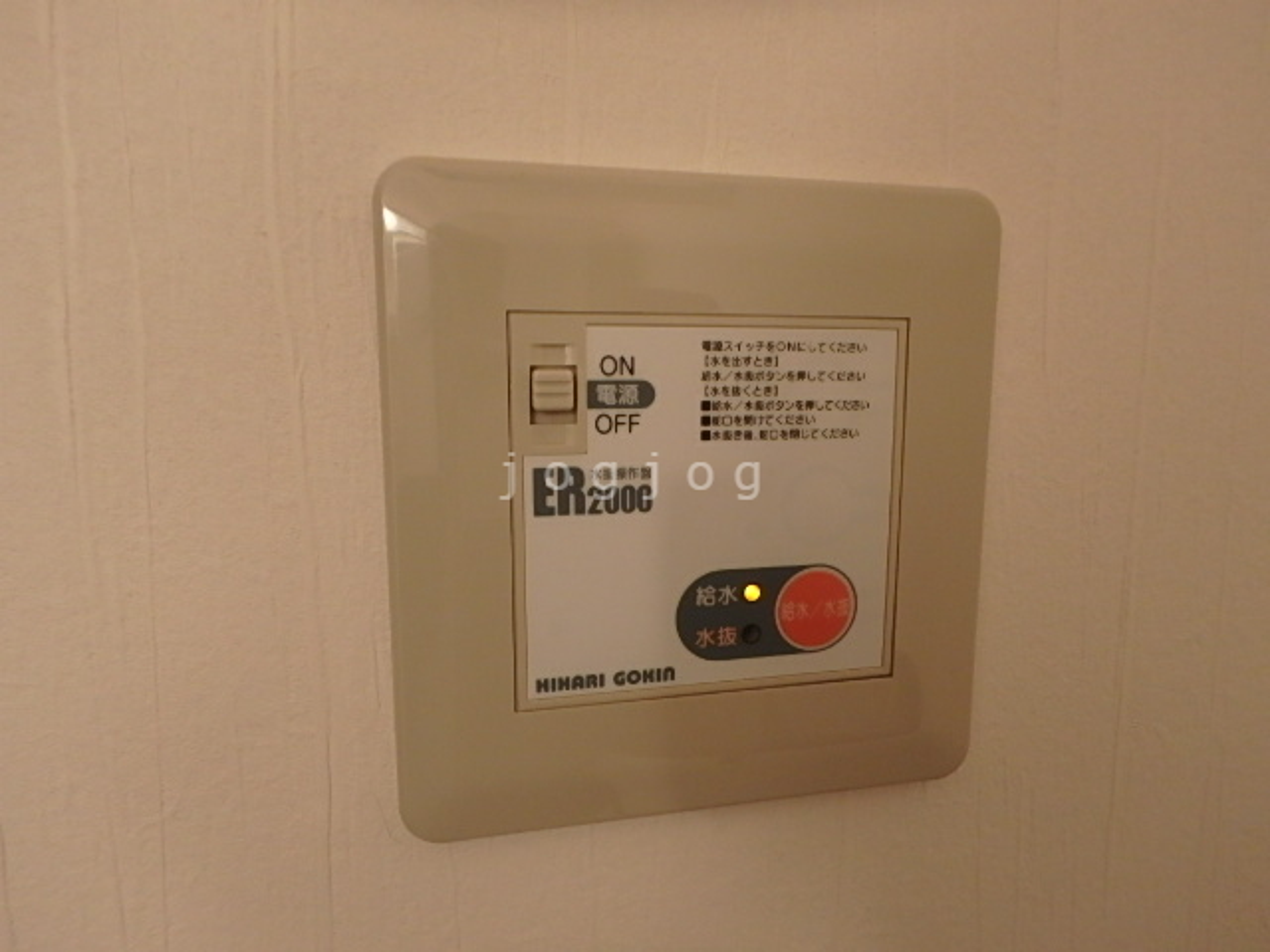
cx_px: 635
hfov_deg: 79.0
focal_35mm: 21
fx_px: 770
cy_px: 476
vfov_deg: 63.4
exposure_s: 1/30
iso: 320
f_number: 3.5
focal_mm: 3.7
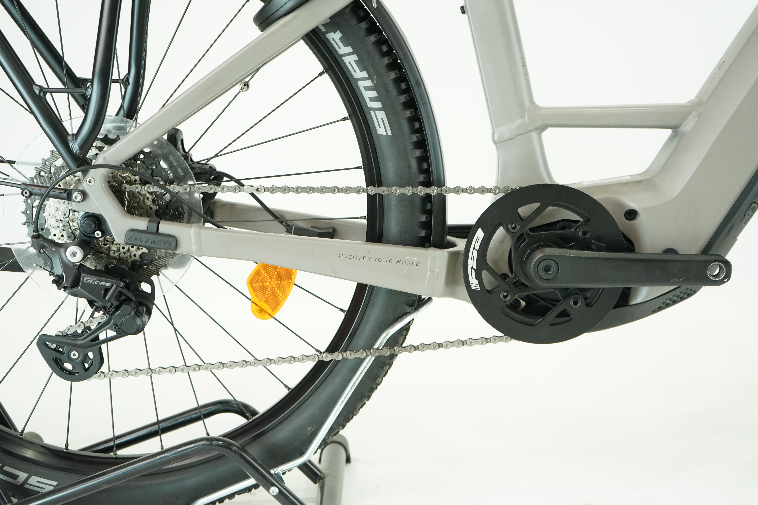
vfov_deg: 25.5
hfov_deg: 37.5
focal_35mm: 53
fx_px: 1116
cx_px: 379
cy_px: 252
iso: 2000
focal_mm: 53
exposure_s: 1/200
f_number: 5
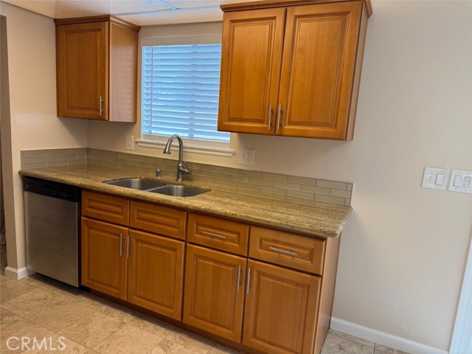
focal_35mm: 24
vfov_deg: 56.8
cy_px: 177
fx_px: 327
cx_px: 236
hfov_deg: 71.6
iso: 160
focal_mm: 6.76
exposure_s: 1/120
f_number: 1.78
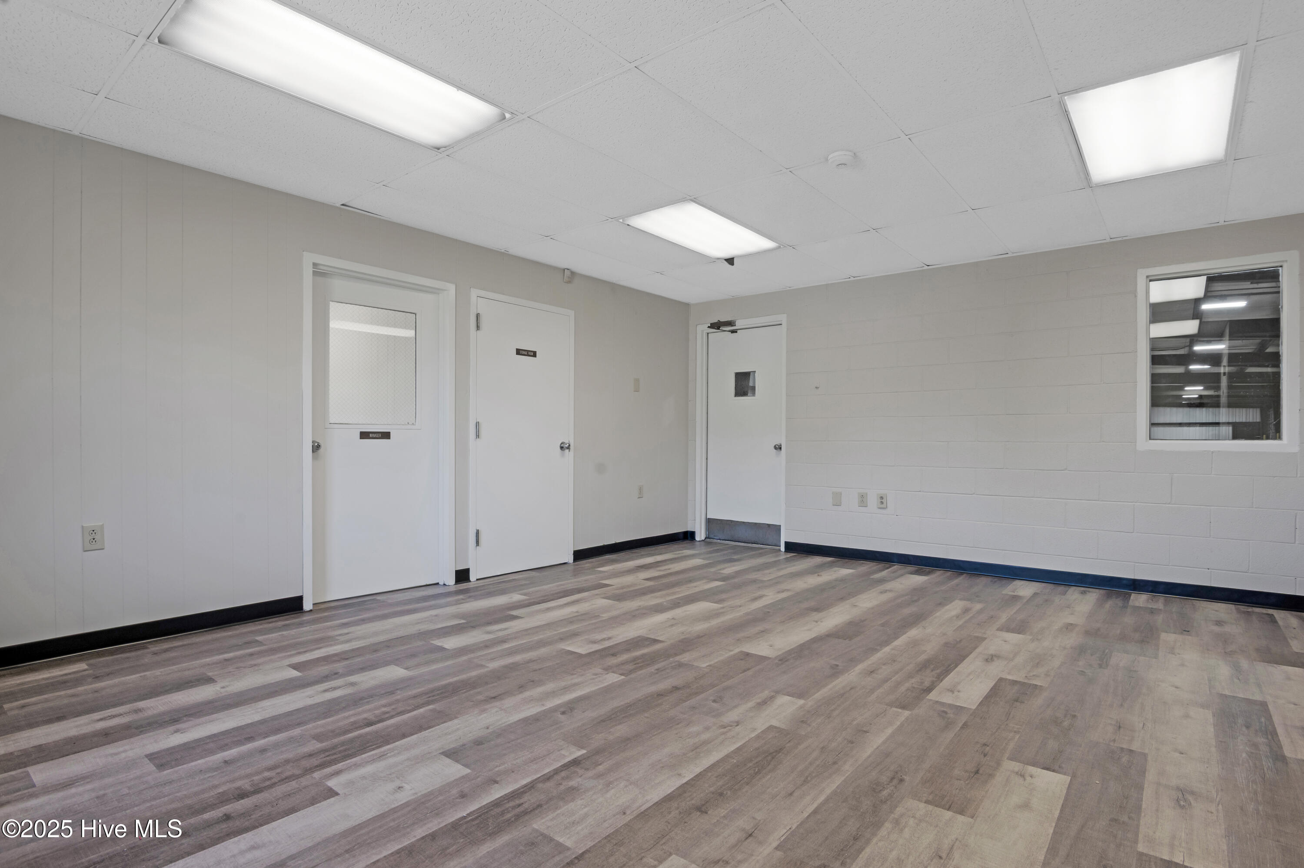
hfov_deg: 93.3
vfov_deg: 70.4
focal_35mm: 17
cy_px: 434
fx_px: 615
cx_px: 652
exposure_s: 1/60
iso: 800
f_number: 8
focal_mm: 17
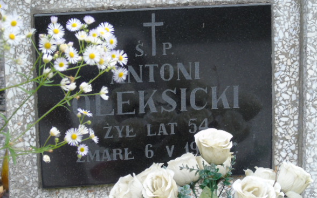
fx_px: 1615
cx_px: 163
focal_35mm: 187
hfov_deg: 11.2
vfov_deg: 7.0
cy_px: 110
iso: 200
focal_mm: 29
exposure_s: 1/125
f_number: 4.9
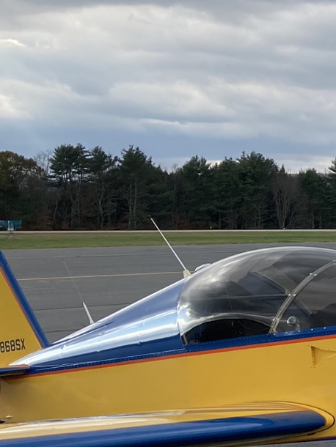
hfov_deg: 13.6
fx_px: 1216
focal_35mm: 94
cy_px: 282
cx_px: 660
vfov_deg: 20.8
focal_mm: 3.99
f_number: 1.8
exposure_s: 1/600
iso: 20
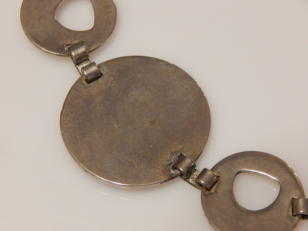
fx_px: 1014
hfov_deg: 17.3
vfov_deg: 13.0
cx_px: 154
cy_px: 116
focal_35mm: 114
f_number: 4.6
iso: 400
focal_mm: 20.5
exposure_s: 1/15
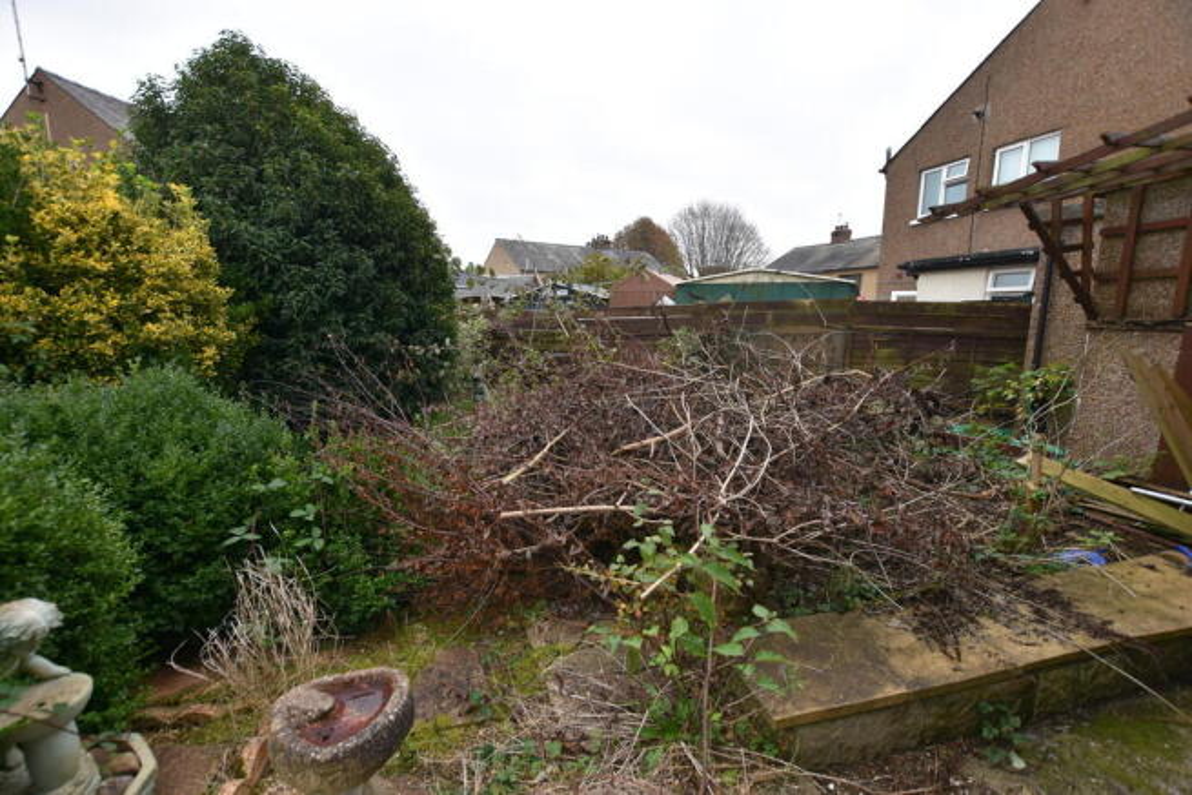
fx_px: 497
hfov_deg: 100.4
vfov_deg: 77.4
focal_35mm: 15
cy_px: 398
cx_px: 596
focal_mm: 10
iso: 180
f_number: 5.6
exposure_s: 1/125
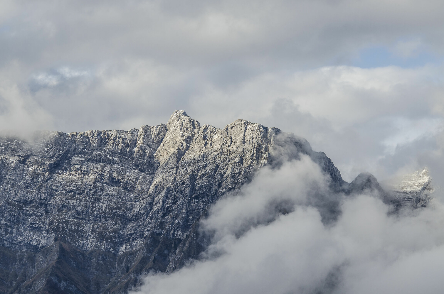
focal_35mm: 225
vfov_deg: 6.1
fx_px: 2769
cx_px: 222
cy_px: 147
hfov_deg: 9.2
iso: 125
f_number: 13
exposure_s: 1/125
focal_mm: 150
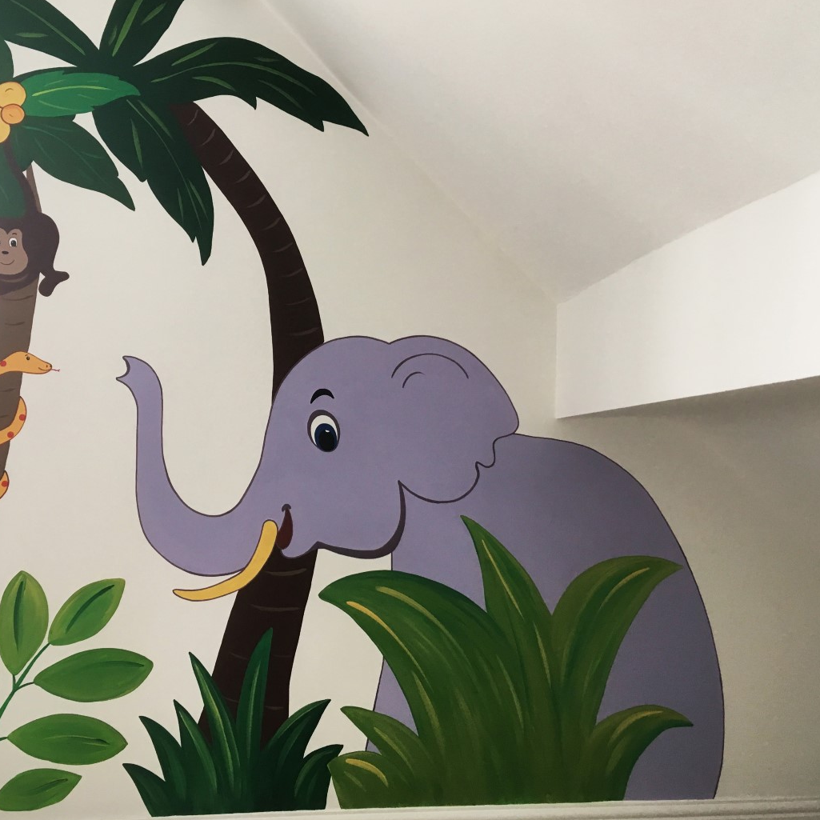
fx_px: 965
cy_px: 402
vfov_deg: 46.0
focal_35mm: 36
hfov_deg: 45.9
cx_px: 350
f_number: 2.2
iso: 50
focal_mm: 4.15
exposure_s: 1/33
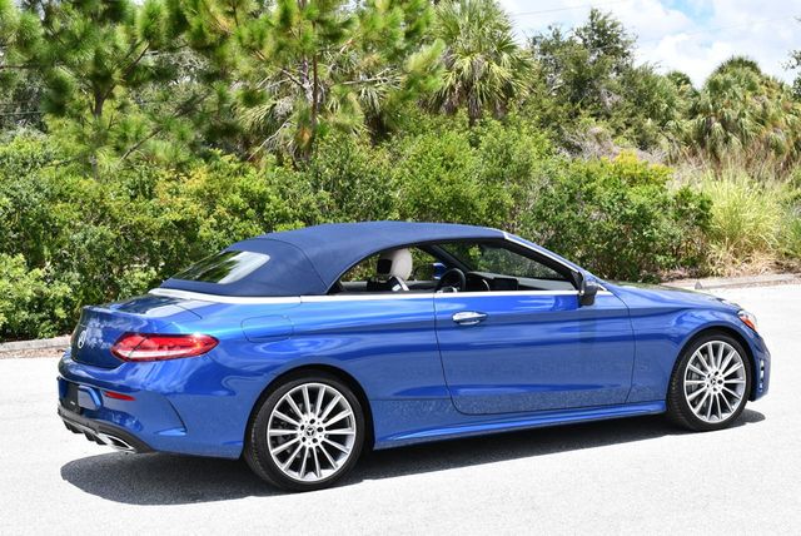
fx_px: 1336
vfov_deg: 22.7
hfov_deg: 33.4
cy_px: 268
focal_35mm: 60
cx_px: 400
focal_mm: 30
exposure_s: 1/250
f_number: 8
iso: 125
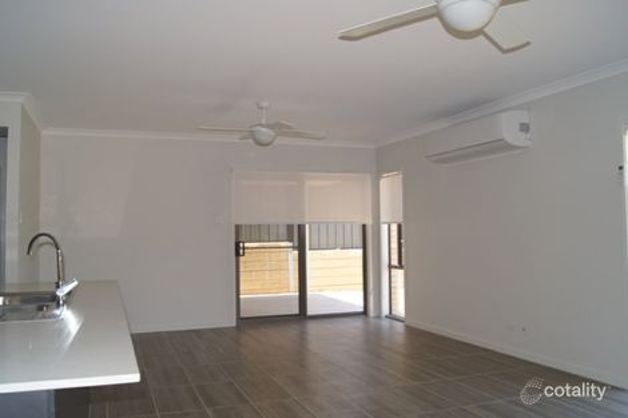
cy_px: 209
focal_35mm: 27
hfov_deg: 67.4
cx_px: 314
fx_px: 471
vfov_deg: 47.9
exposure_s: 1/100
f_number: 5
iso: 200
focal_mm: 18
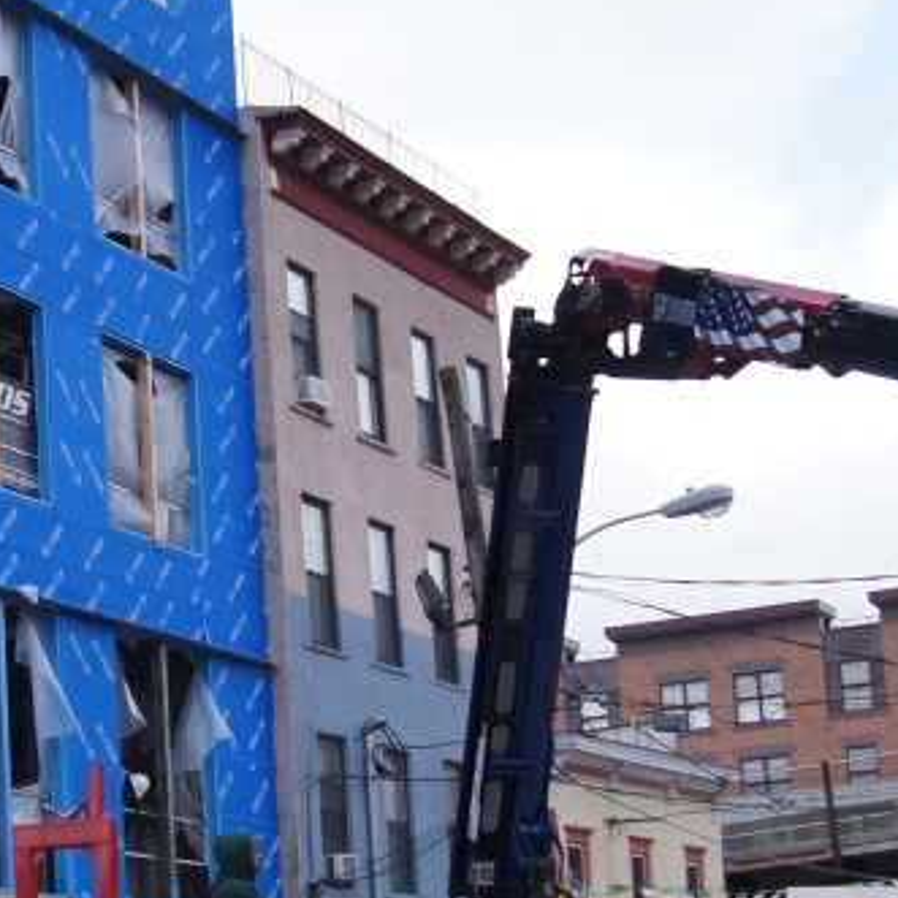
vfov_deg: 17.9
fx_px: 2847
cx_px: 136
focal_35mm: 97
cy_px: 621
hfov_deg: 17.7
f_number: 5
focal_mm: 18
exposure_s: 1/250
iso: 100
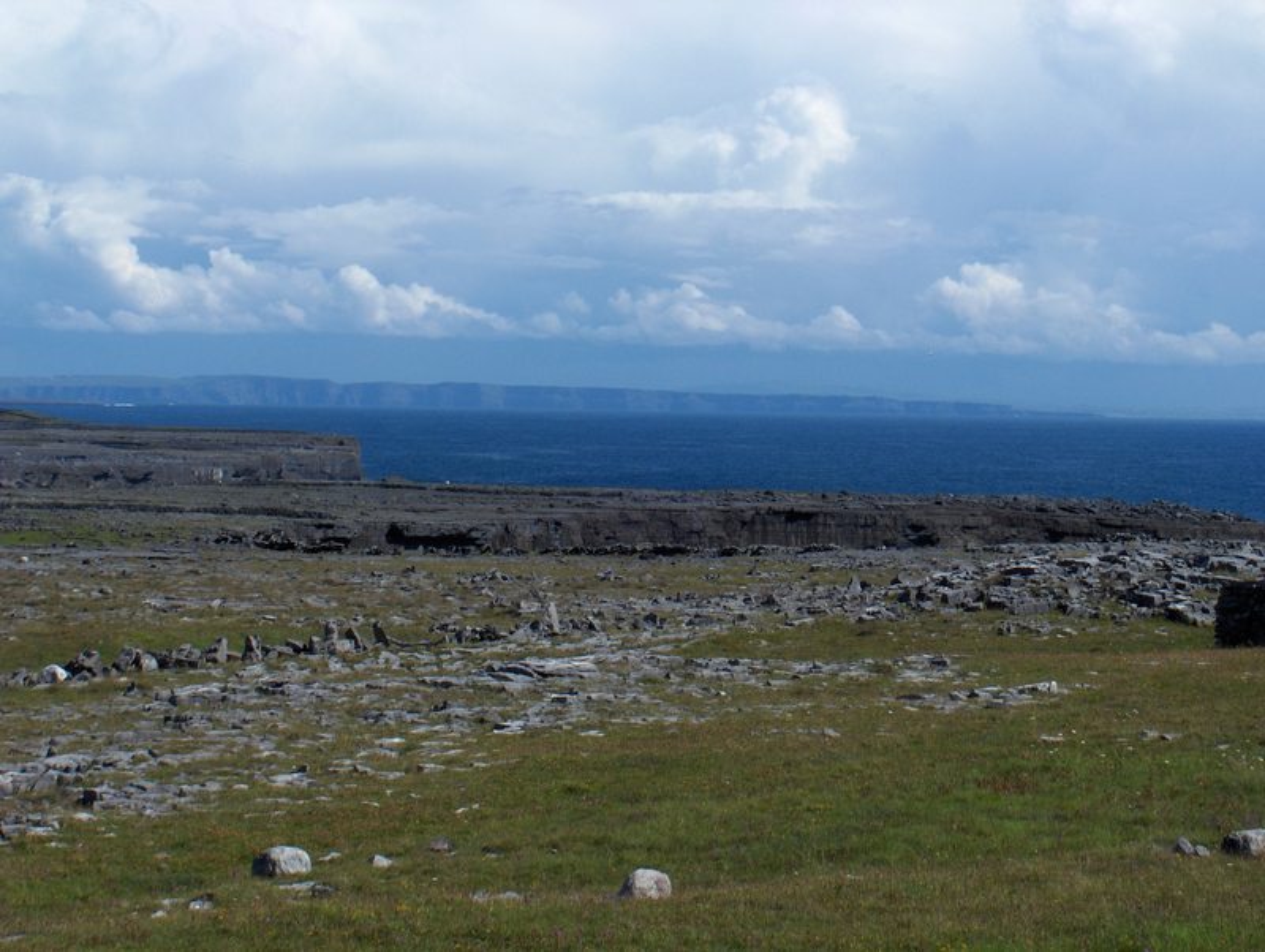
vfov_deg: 12.7
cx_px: 632
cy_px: 476
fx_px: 4281
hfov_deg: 16.8
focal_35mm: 117
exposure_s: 1/337
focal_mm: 24
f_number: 8.4
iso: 100
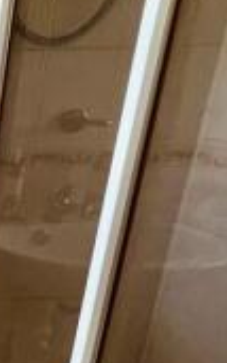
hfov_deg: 16.2
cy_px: 211
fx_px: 465
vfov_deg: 42.5
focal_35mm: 47
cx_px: -287
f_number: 1.8
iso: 100
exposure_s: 1/99
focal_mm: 1.57
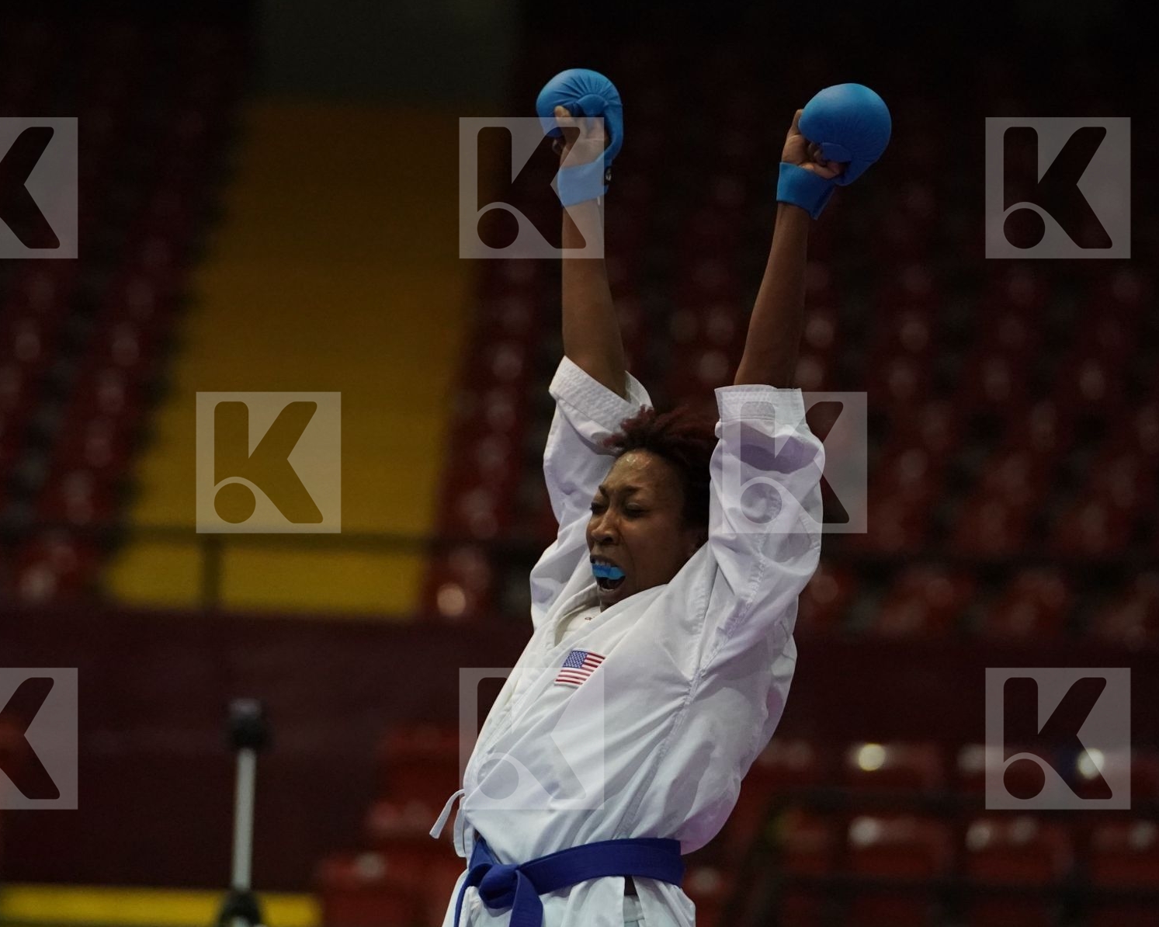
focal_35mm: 249
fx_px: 8540
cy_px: 463
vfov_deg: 6.2
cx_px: 532
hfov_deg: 7.8
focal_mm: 147
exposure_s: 1/800
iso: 6400
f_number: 2.8
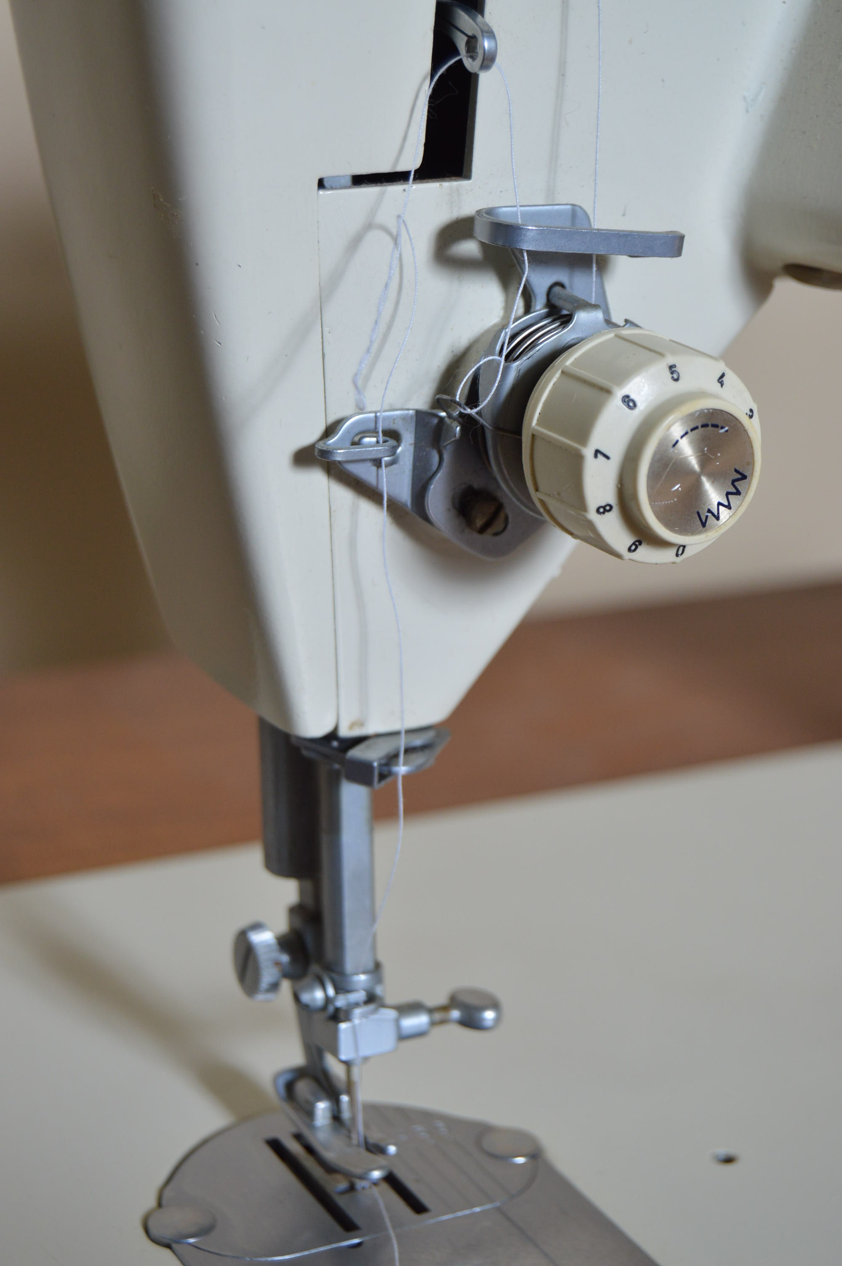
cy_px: 633
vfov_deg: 28.1
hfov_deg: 18.9
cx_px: 421
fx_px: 2530
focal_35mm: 72
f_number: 6.3
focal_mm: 48
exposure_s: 1/100
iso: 400
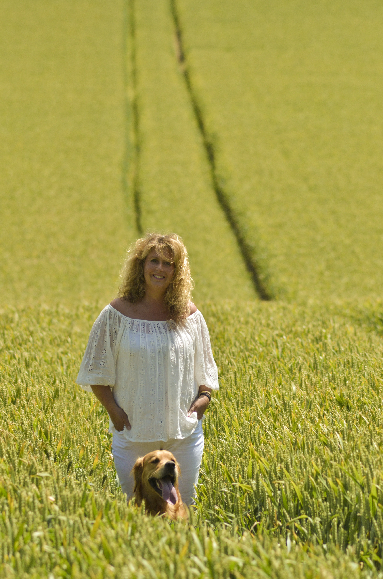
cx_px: 192
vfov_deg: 6.9
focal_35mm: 300
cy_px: 290
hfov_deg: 4.6
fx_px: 4809
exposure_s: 1/3200
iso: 500
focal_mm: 200
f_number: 7.1
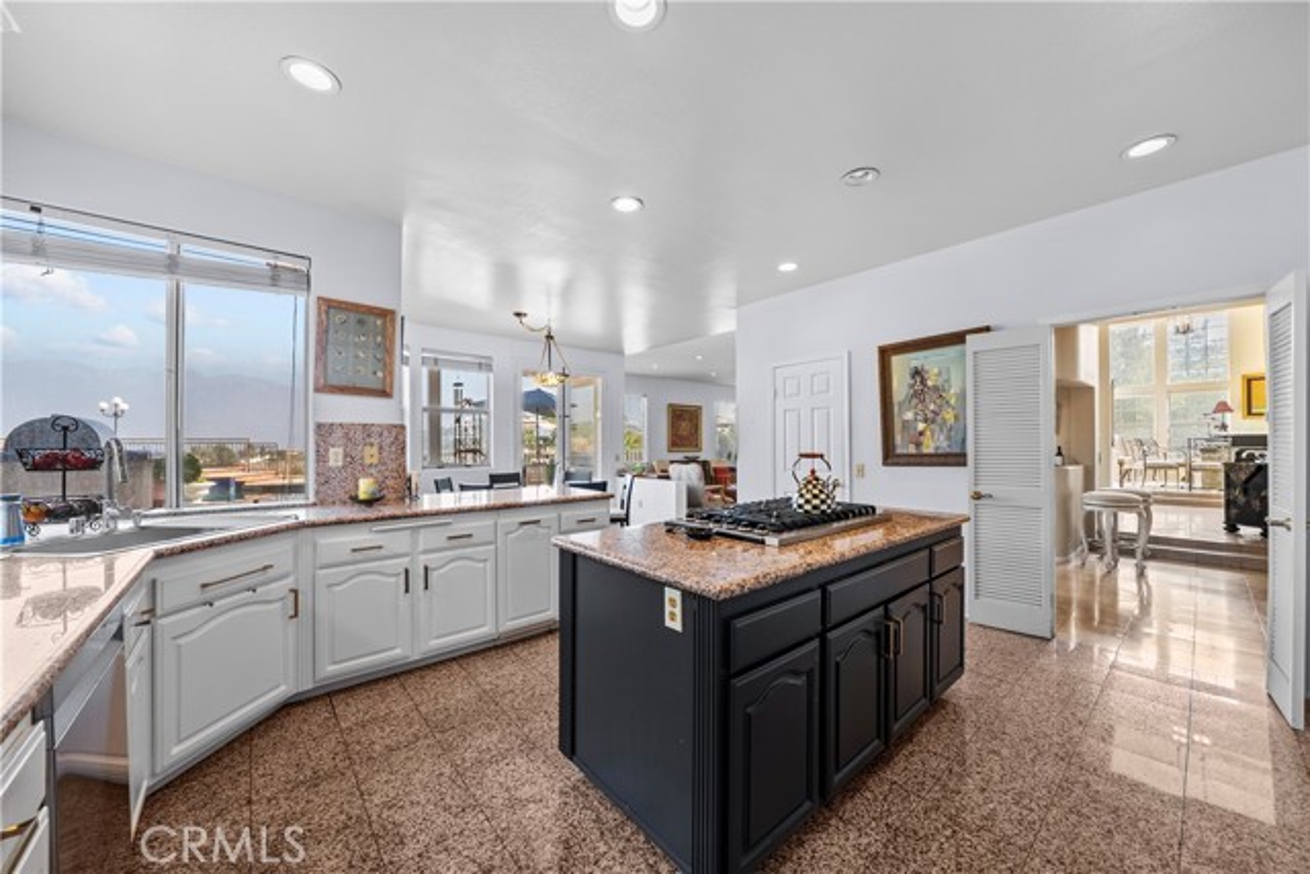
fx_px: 473
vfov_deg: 85.5
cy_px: 437
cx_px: 655
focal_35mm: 13
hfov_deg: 108.3
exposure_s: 1/5
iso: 250
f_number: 9
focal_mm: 13
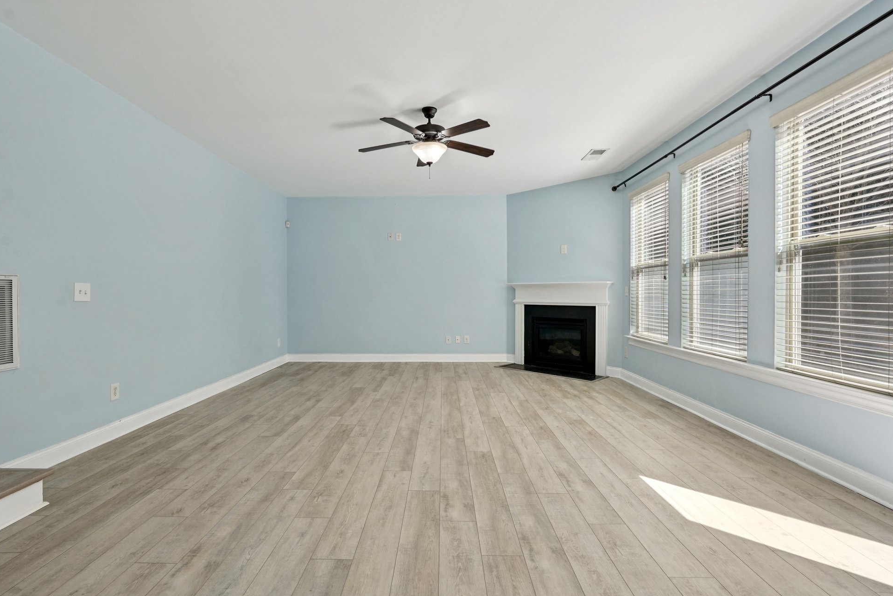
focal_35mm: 17
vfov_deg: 70.4
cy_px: 301
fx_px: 422
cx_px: 432
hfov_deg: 93.2
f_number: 8
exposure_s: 1/160
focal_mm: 16
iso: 800
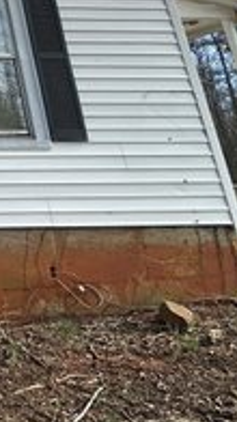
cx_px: -294
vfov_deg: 37.1
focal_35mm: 49
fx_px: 548
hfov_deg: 15.9
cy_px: -12
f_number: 2.2
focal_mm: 2.22
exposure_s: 1/654
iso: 40
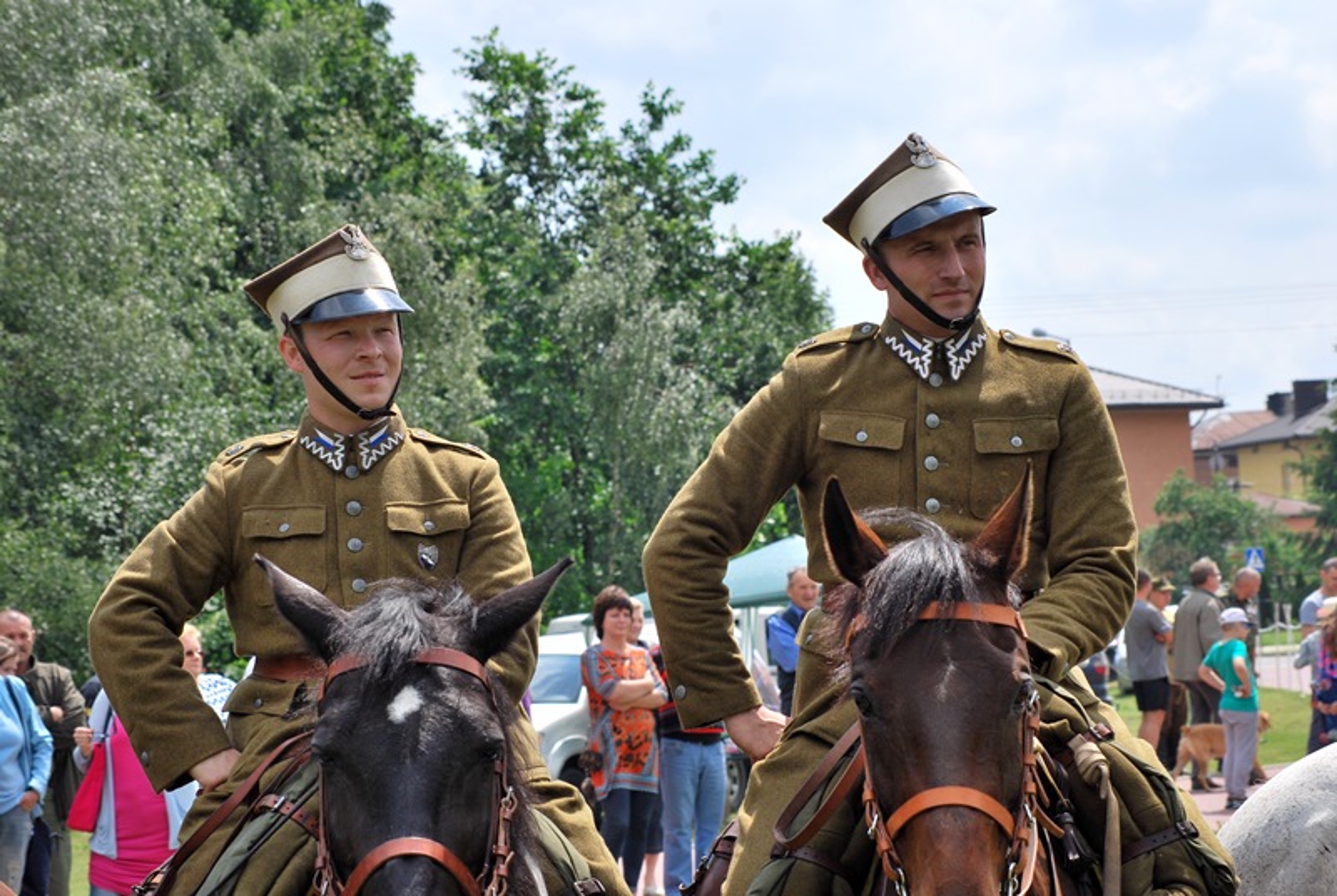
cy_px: 448
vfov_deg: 10.7
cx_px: 668
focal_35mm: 129
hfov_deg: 15.9
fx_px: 4798
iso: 160
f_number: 10
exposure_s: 1/250
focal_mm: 86
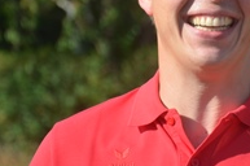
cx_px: 231
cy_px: 16
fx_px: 2115
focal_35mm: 305
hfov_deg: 6.7
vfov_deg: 4.5
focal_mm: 98
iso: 140
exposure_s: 1/500
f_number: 5.6
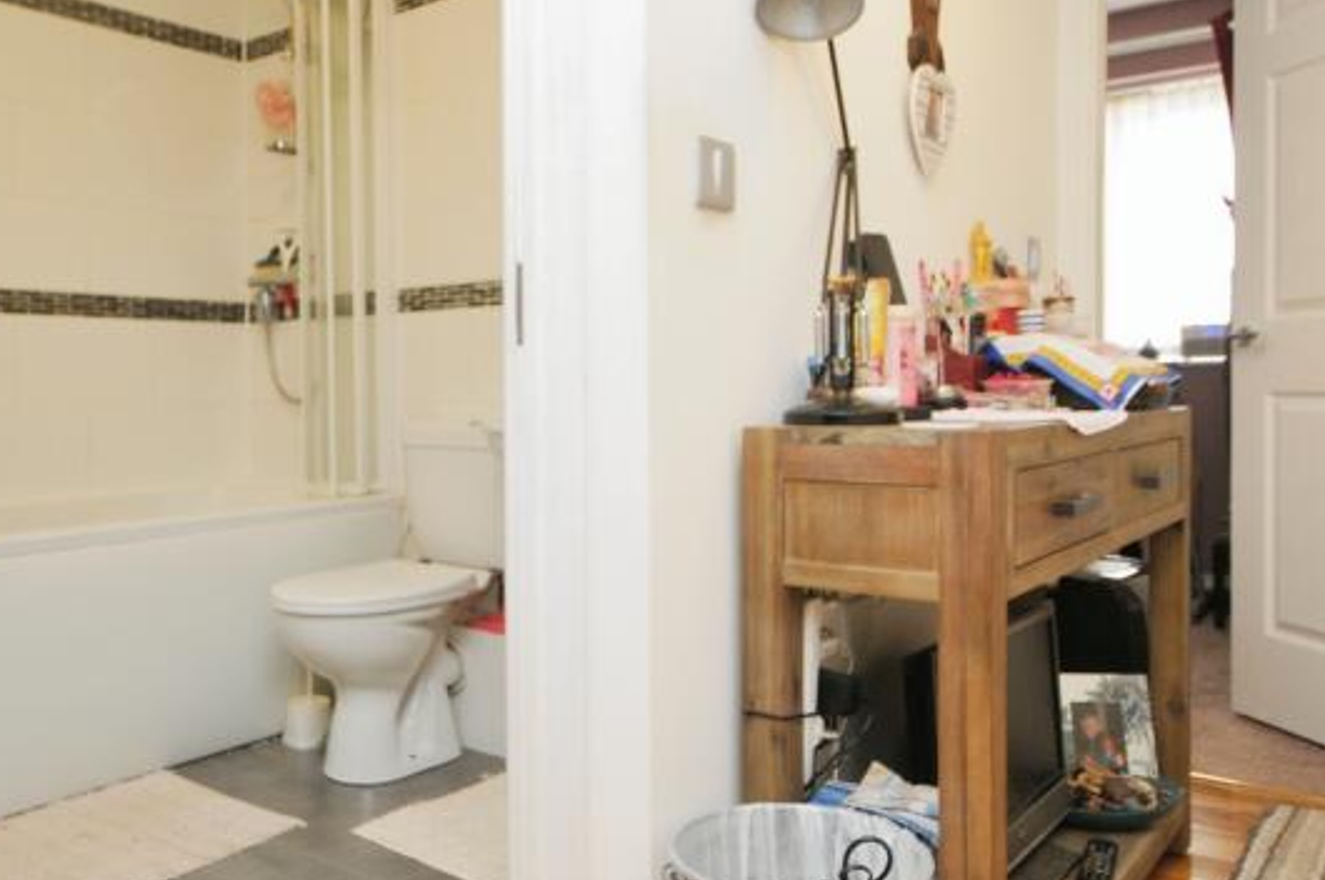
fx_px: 1066
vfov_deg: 44.8
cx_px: 648
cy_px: 386
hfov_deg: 63.7
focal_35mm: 29
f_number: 5.6
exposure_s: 1/20
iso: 400
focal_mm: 10
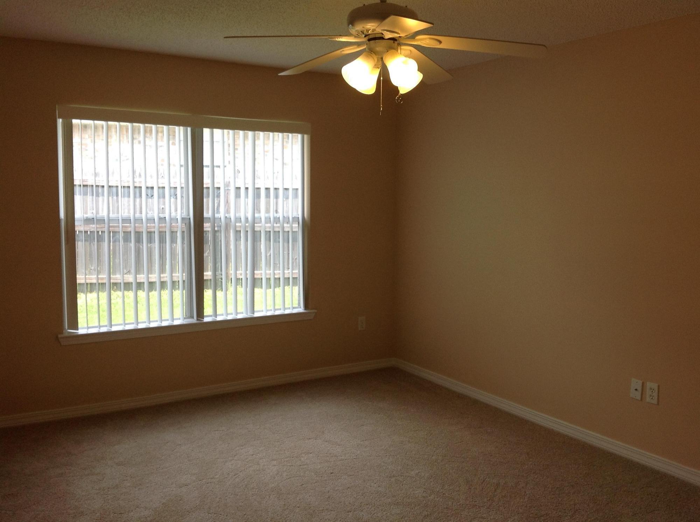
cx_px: 350
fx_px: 707
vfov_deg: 40.6
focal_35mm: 35
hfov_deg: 52.7
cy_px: 261
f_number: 2.4
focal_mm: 4.28
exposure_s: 1/157
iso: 50
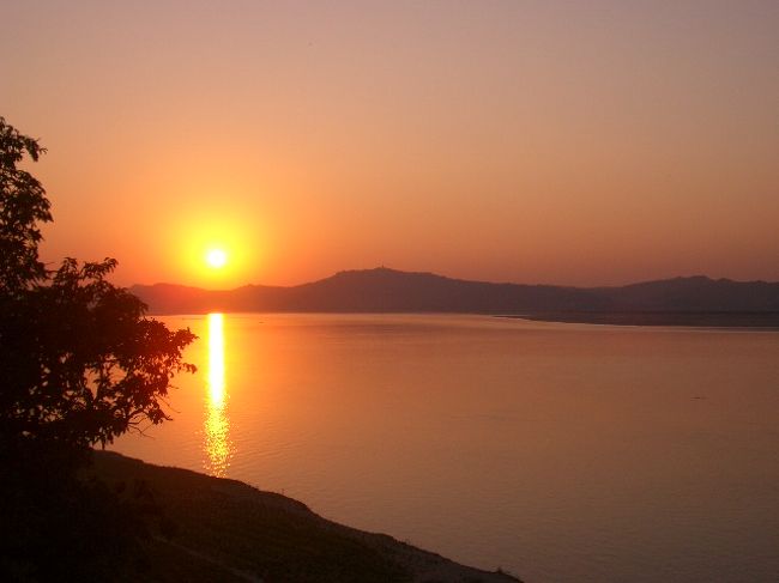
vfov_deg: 29.7
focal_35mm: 49
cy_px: 292
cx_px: 390
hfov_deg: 38.9
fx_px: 1102
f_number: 5
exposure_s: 1/320
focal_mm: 8.2
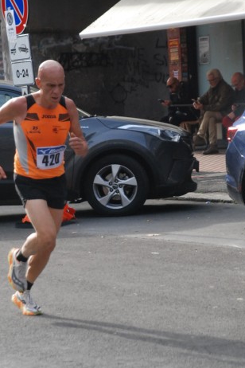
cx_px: 109
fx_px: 1895
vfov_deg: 11.1
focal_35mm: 186
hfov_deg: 7.4
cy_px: 184
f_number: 5.6
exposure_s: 1/640
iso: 1000
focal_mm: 95
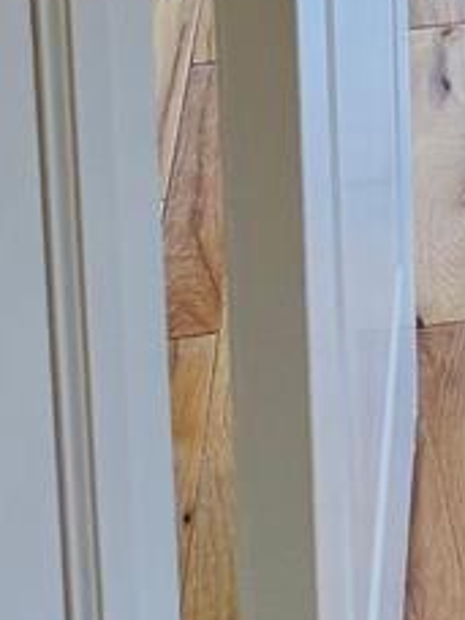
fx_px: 2902
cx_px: 1303
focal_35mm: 162
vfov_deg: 10.3
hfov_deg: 8.1
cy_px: -954
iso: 125
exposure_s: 1/120
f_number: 1.78
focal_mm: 6.76
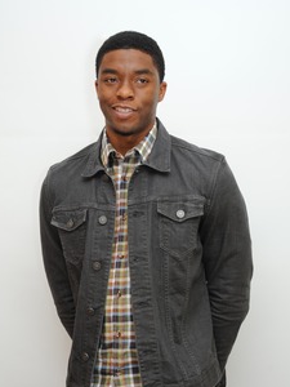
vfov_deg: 18.7
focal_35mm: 105
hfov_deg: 14.1
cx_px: 134
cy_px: 217
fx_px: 1173
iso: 800
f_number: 5.6
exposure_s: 1/60
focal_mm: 82
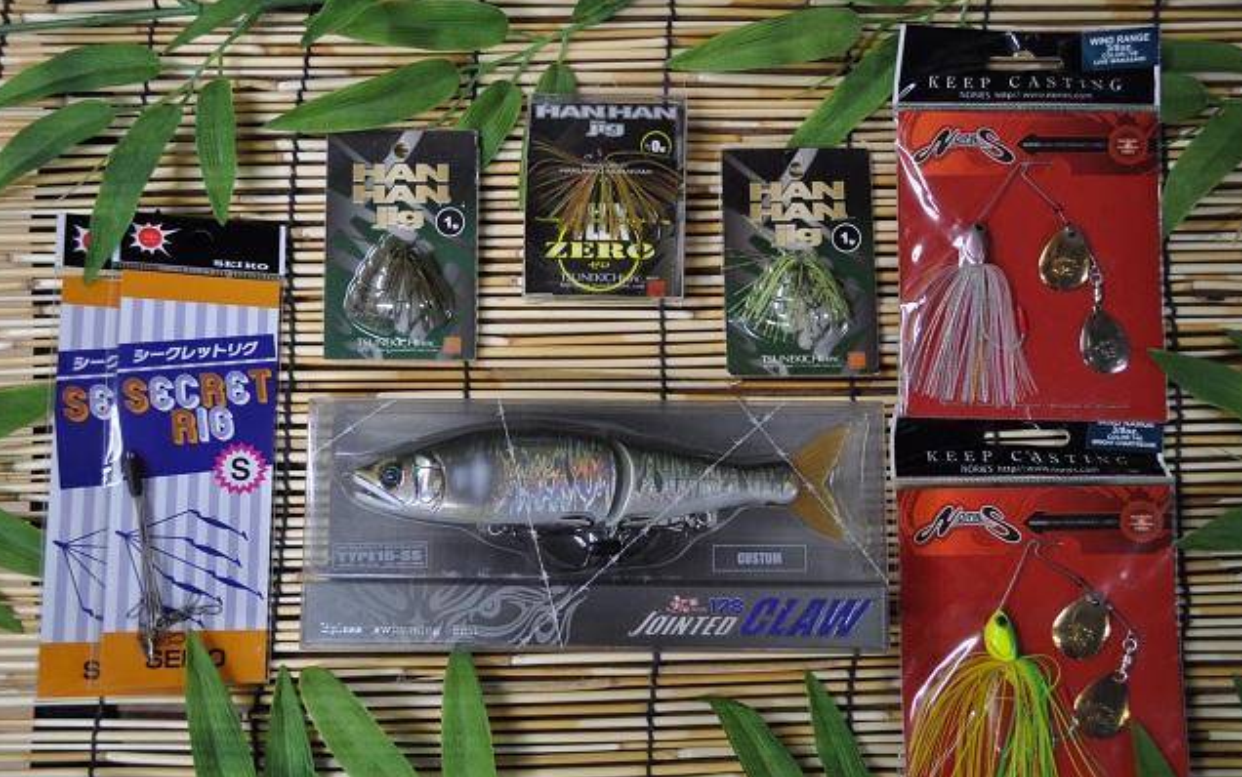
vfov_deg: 37.3
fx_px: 1151
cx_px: 619
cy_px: 416
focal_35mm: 34
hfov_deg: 56.7
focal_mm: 22
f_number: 4
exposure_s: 1/60
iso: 640
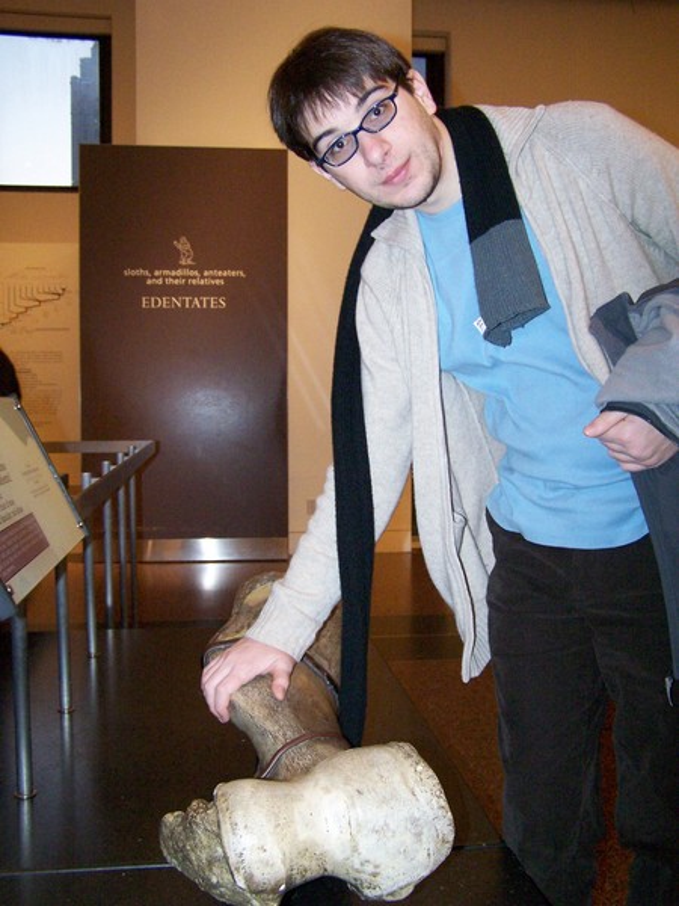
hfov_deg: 37.7
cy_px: 453
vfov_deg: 49.0
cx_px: 340
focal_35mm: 38
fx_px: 994
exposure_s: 1/30
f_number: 2.8
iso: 400
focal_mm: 6.3
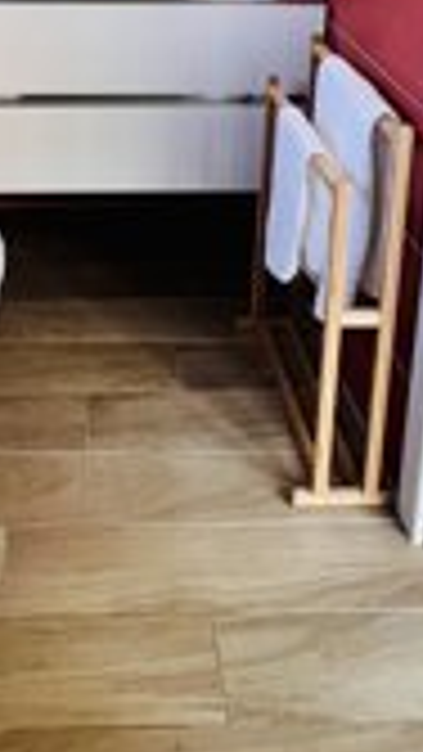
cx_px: 83
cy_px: -90
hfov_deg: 31.2
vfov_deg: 41.8
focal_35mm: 37
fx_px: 737
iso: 125
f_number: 1.8
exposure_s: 1/99
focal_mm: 1.57
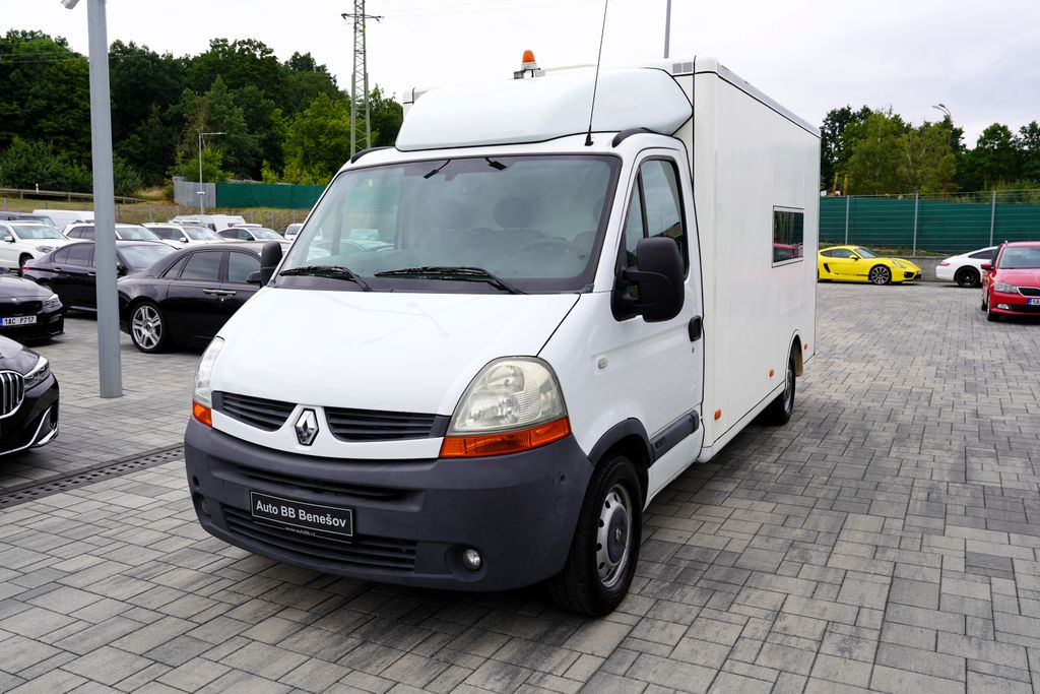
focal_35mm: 29
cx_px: 520
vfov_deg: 45.0
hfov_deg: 63.7
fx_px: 838
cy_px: 347
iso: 100
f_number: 6.3
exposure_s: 1/100
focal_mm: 29
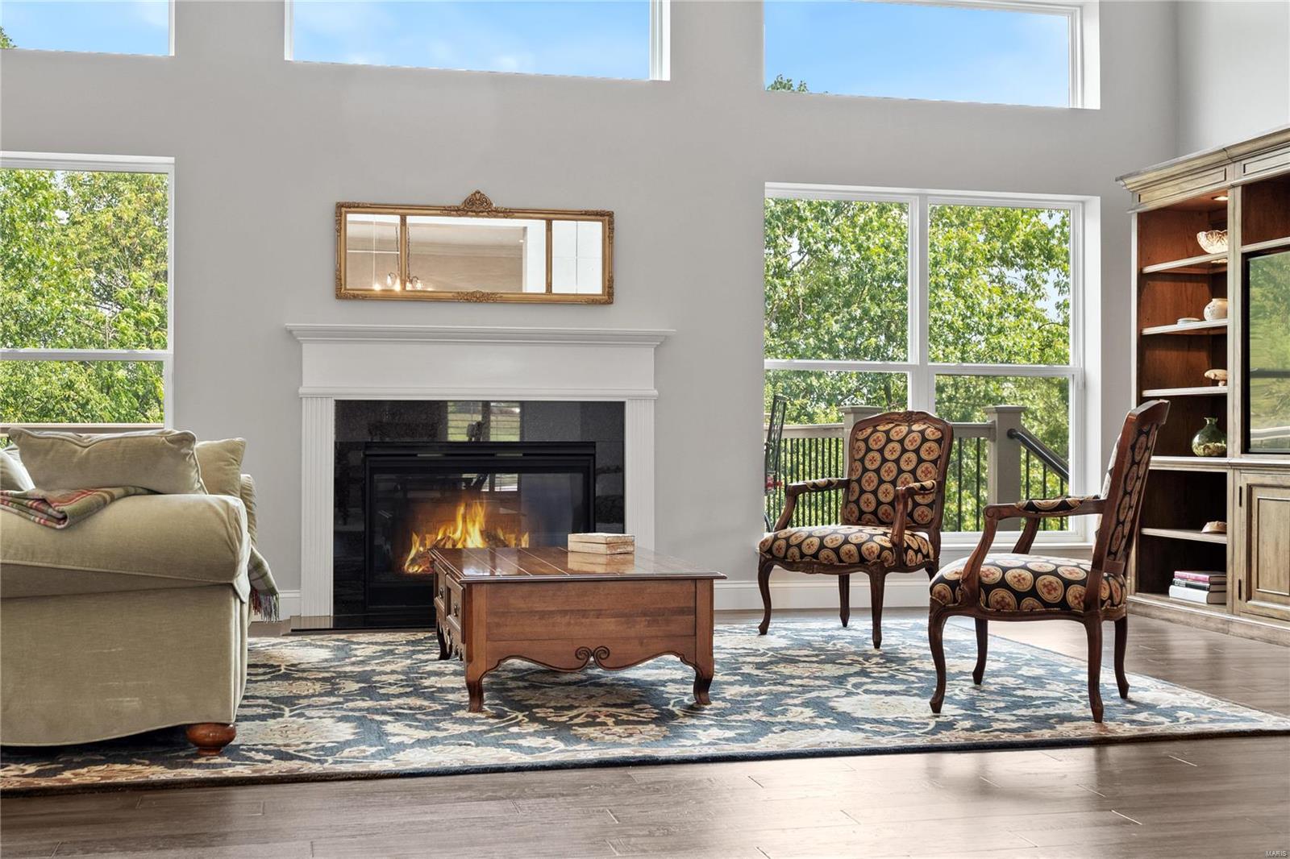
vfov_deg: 30.5
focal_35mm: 44
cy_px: 430
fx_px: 1576
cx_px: 645
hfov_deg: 44.5
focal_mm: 22
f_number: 6.3
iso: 400
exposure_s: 1/15
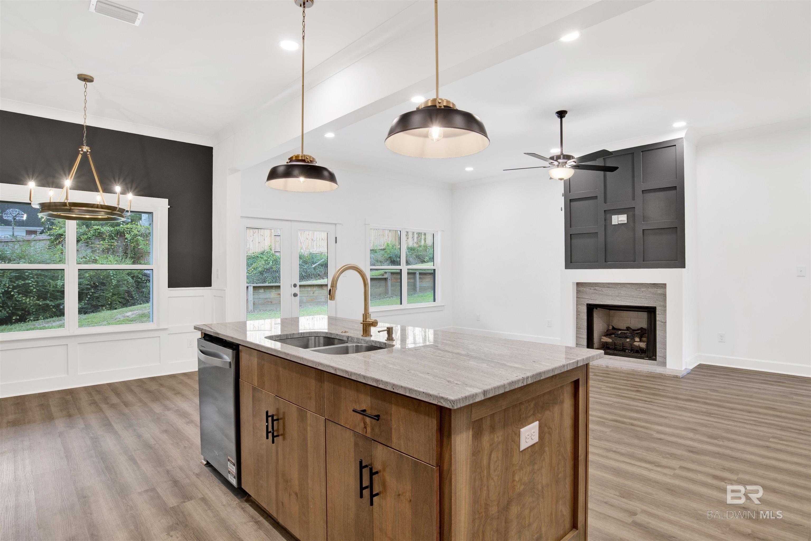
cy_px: 270
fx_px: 405
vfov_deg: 67.4
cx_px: 406
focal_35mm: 18
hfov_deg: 90.0
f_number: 11
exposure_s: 1/3
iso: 200
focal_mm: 18
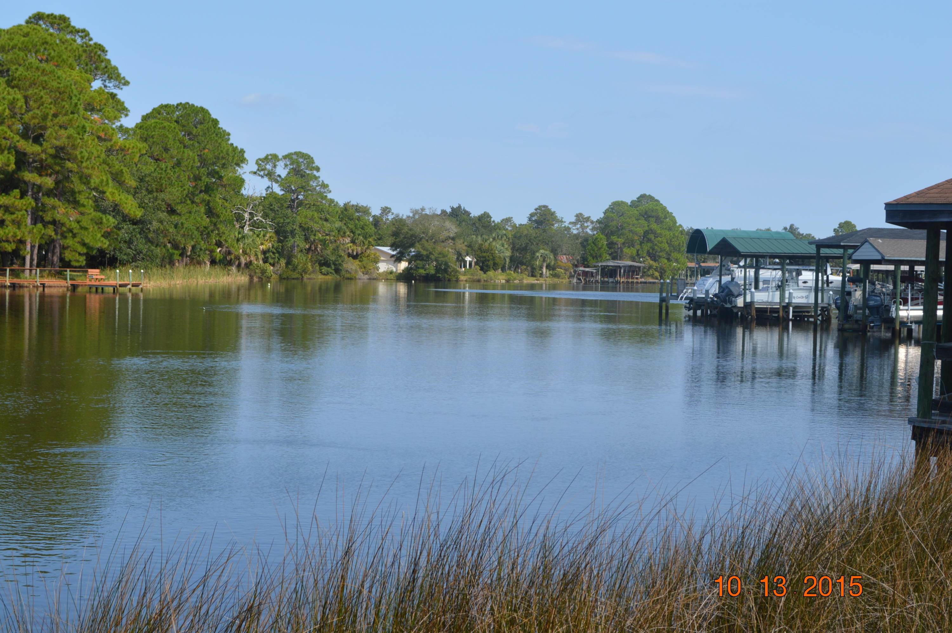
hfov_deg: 29.3
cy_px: 316
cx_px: 476
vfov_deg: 19.7
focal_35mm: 69
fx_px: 1823
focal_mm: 46
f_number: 8
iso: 100
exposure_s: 1/250
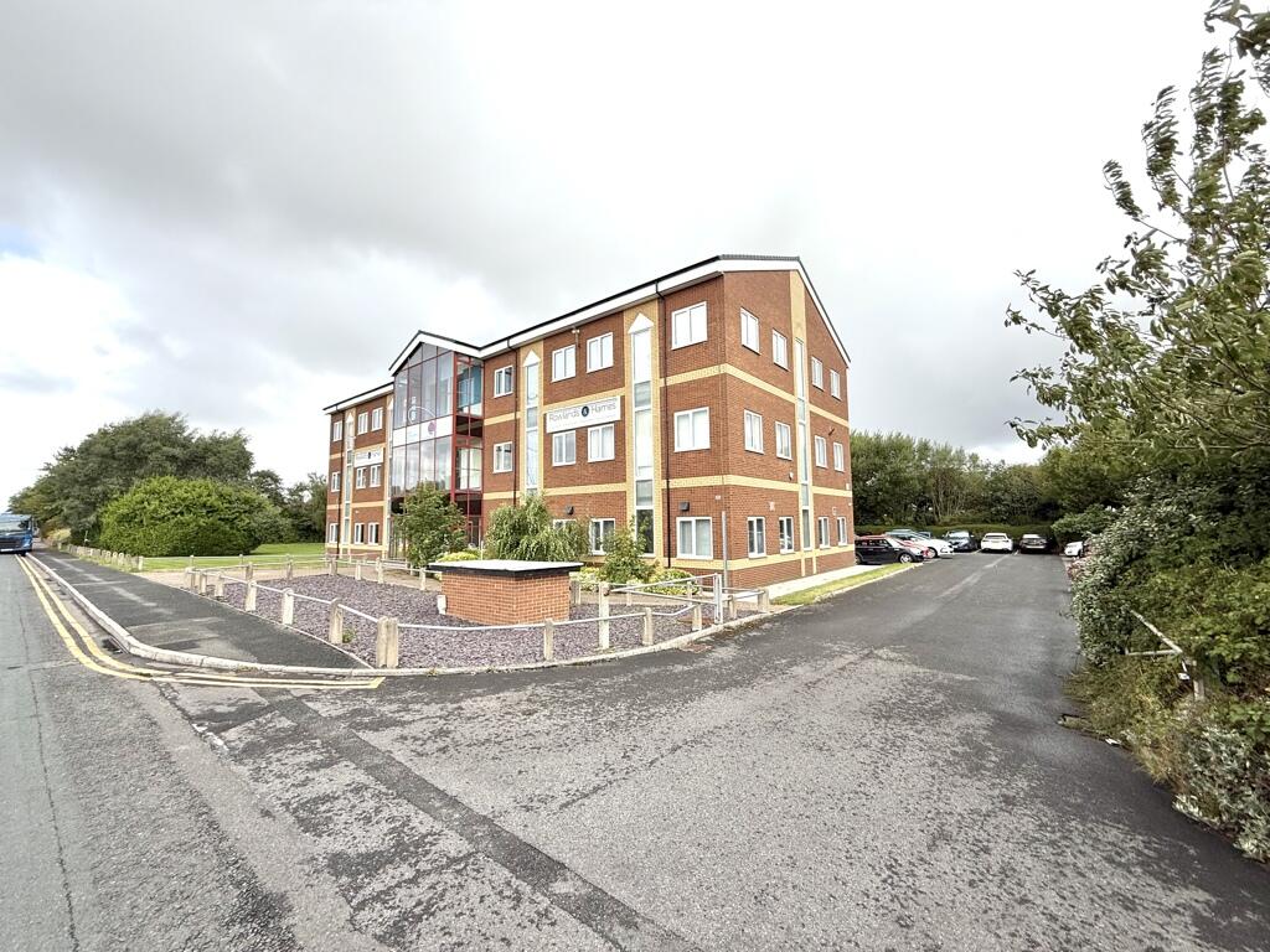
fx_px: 514
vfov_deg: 85.7
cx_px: 635
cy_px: 476
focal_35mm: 14
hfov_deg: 102.1
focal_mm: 2.22
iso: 50
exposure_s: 1/841
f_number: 2.2
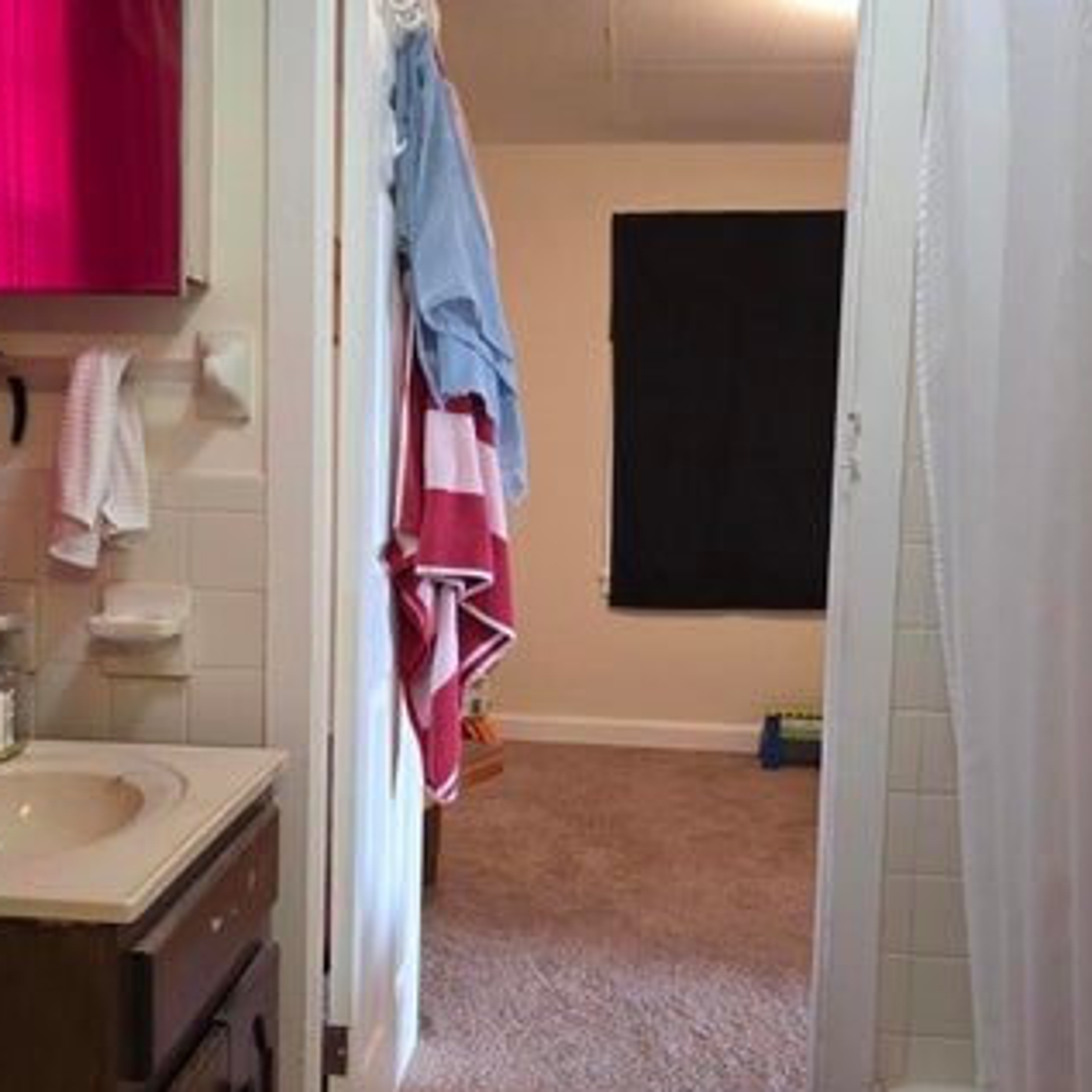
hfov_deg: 40.8
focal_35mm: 41
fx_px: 1463
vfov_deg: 40.9
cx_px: 475
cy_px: 579
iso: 640
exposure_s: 1/120
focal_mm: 6.3
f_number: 1.7
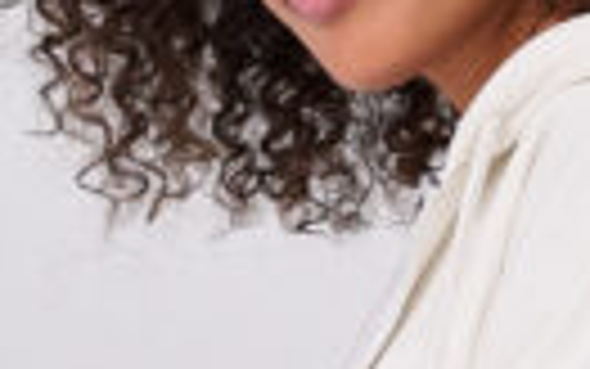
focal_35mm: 595
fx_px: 9571
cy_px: 684
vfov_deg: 2.2
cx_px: 410
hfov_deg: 3.5
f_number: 2.8
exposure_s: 1/250
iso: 800
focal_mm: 85
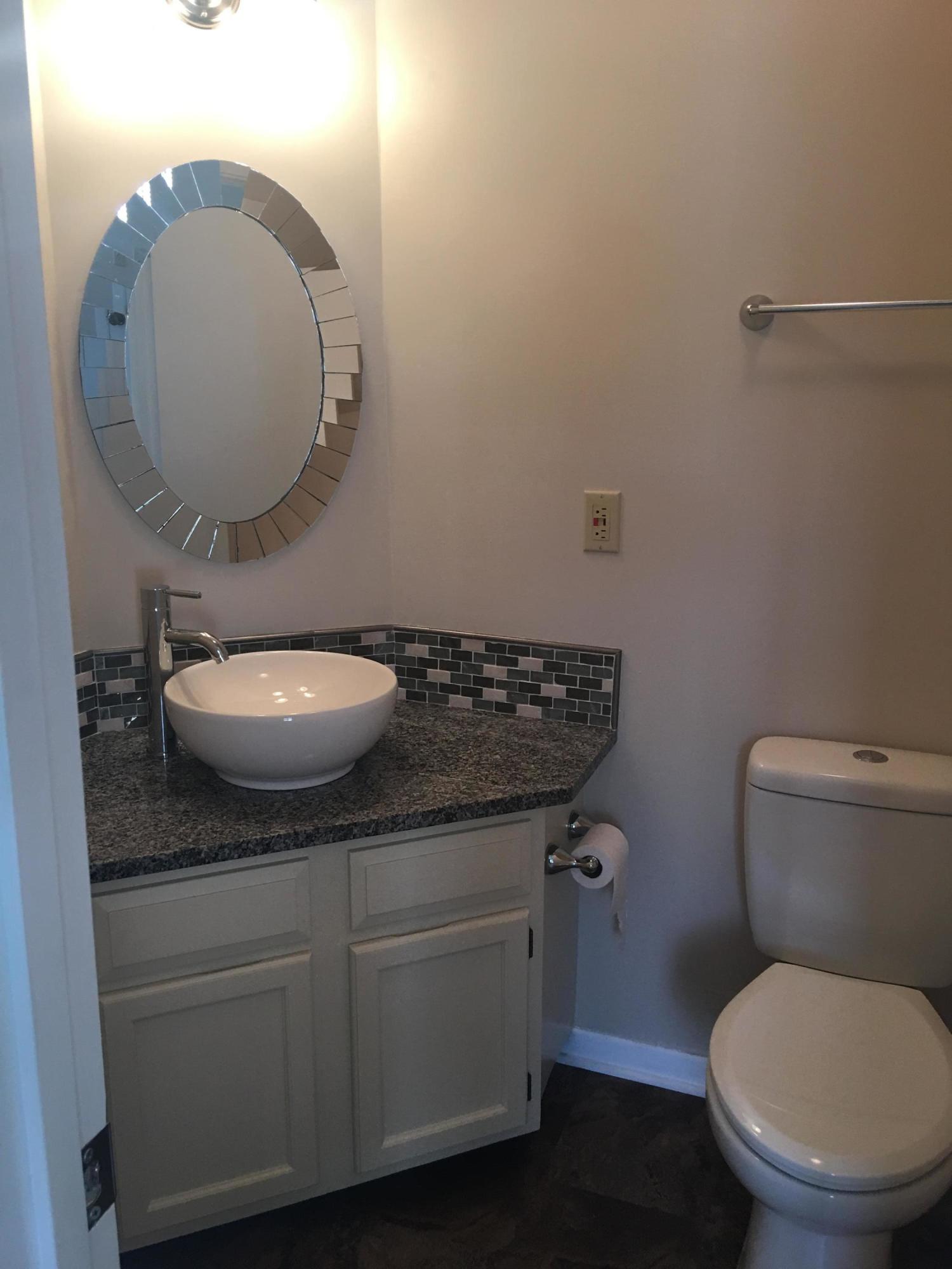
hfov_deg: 48.2
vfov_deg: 61.7
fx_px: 1063
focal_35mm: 29
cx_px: 476
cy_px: 634
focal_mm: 4.15
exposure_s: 1/30
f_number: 2.2
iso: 40
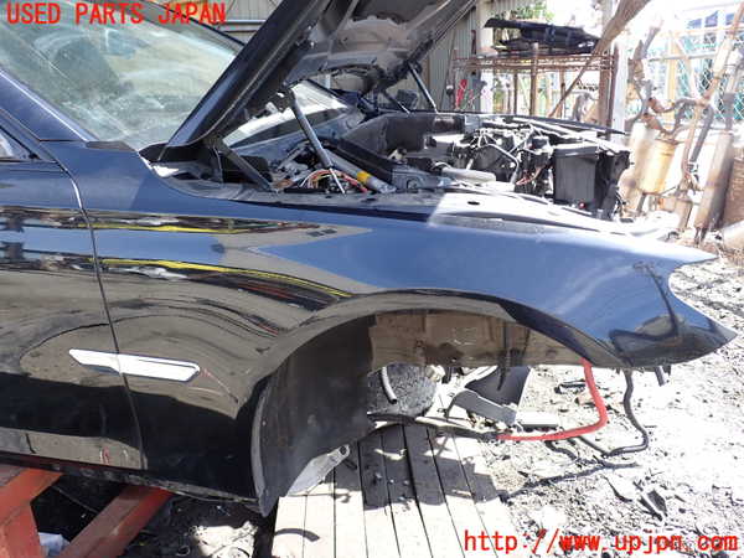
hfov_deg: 60.0
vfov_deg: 46.8
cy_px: 279
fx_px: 645
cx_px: 372
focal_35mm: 30
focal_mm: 5.4
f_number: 3.2
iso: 100
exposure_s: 1/100
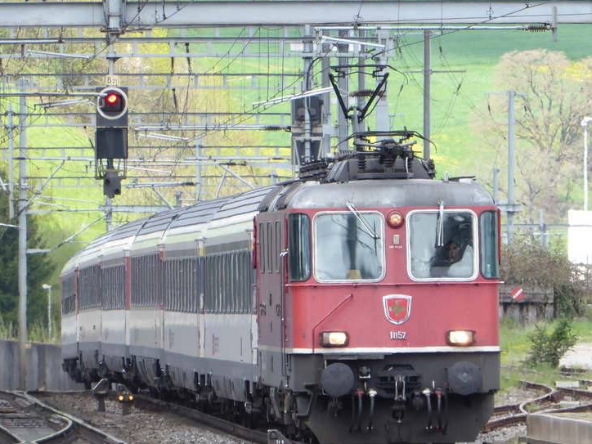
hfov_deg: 2.3
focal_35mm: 857
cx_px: 370
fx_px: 14656
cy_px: 258
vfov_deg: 1.7
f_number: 6
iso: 125
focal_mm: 83.4
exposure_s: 1/100
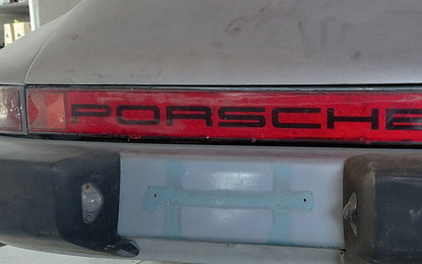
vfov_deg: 26.4
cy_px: 118
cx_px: 310
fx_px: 564
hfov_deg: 40.0
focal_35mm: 49
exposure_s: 1/50.1
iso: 160
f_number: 1.8
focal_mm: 4.69
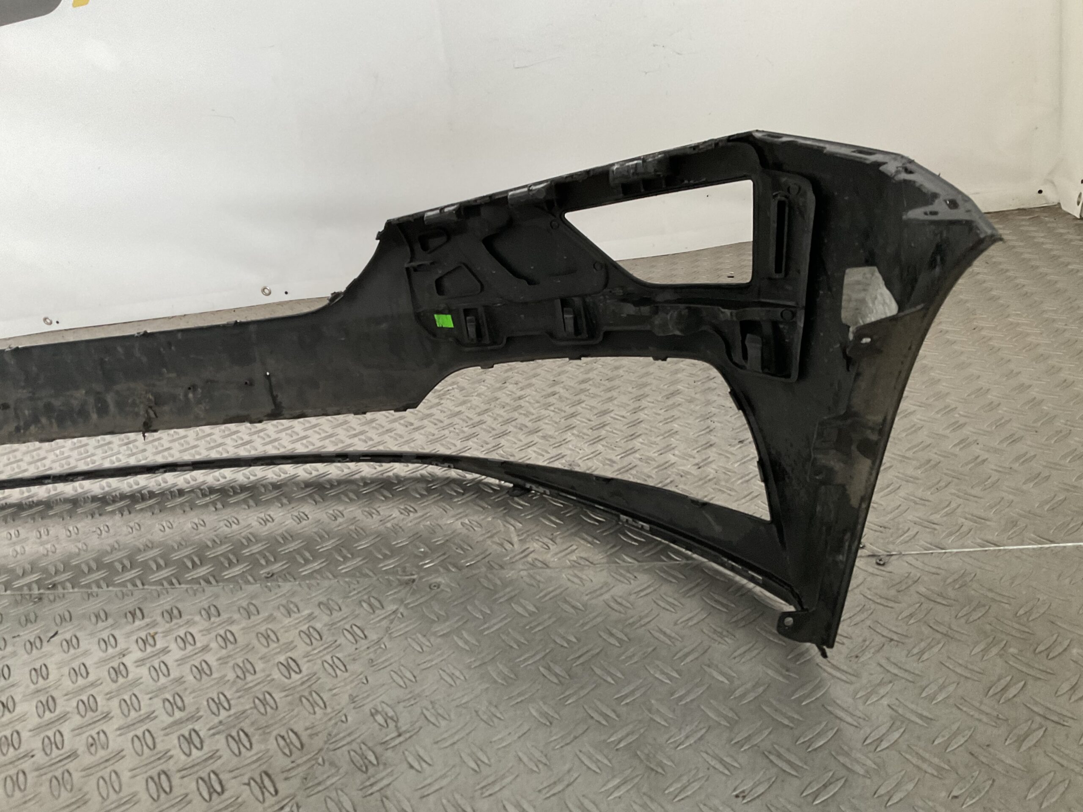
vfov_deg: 48.2
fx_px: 907
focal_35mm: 29
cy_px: 406
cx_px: 542
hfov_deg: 61.7
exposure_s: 1/50
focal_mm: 3
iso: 160
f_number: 1.8
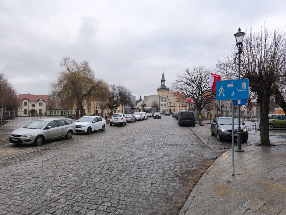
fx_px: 190
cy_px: 108
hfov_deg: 73.9
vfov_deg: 58.9
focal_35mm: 23
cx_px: 143
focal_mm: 6.57
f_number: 1.6
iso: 50
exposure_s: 1/329
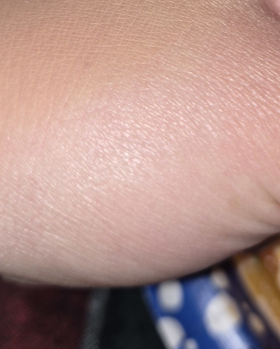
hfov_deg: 28.2
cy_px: 15
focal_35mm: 53
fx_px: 549
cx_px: 211
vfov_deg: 33.0
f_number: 1.8
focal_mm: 5.4
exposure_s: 1/50
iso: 40
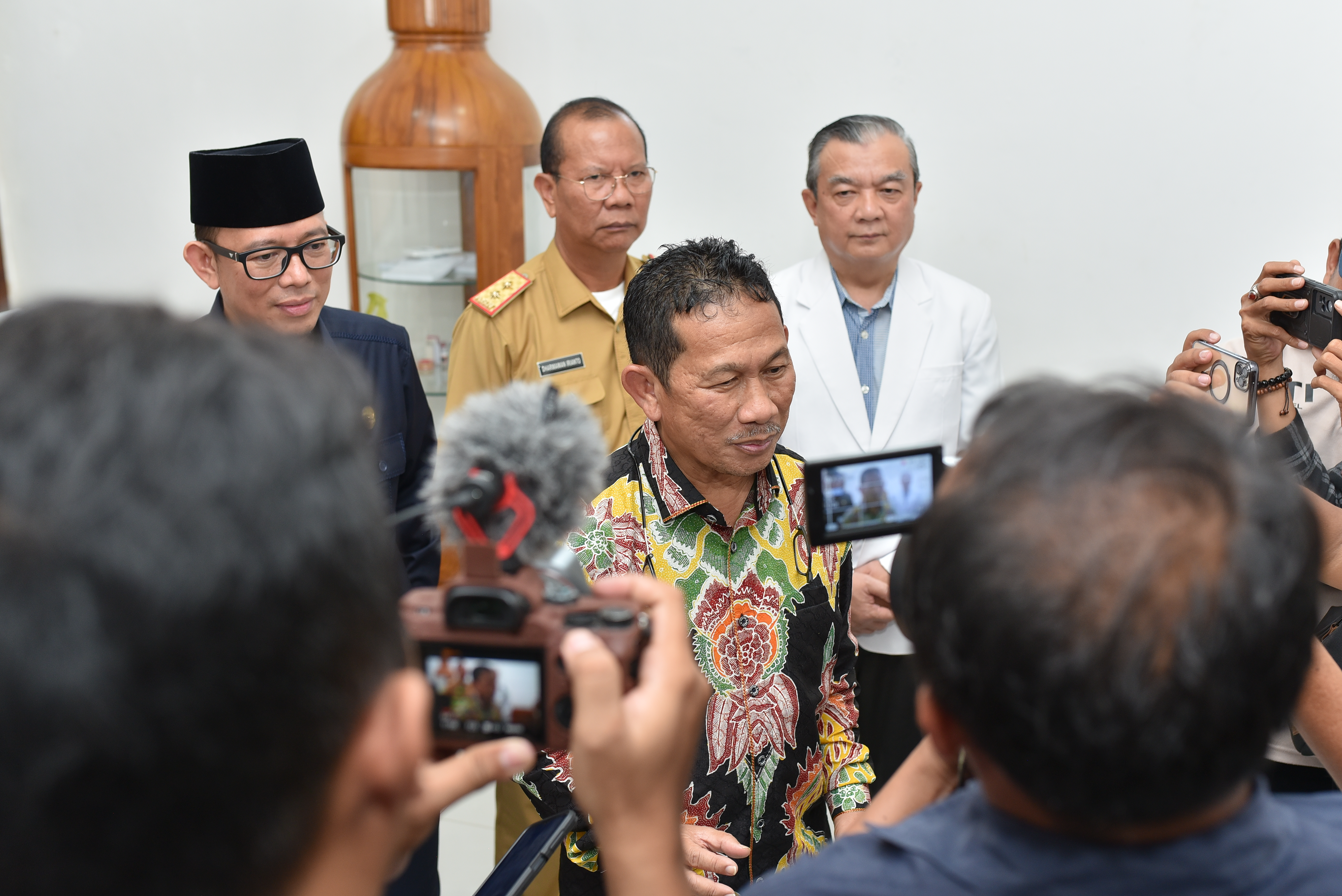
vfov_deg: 35.1
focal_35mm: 38
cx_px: 708
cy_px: 467
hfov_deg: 50.7
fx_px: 1417
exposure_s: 1/125
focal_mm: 35
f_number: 4
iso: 500
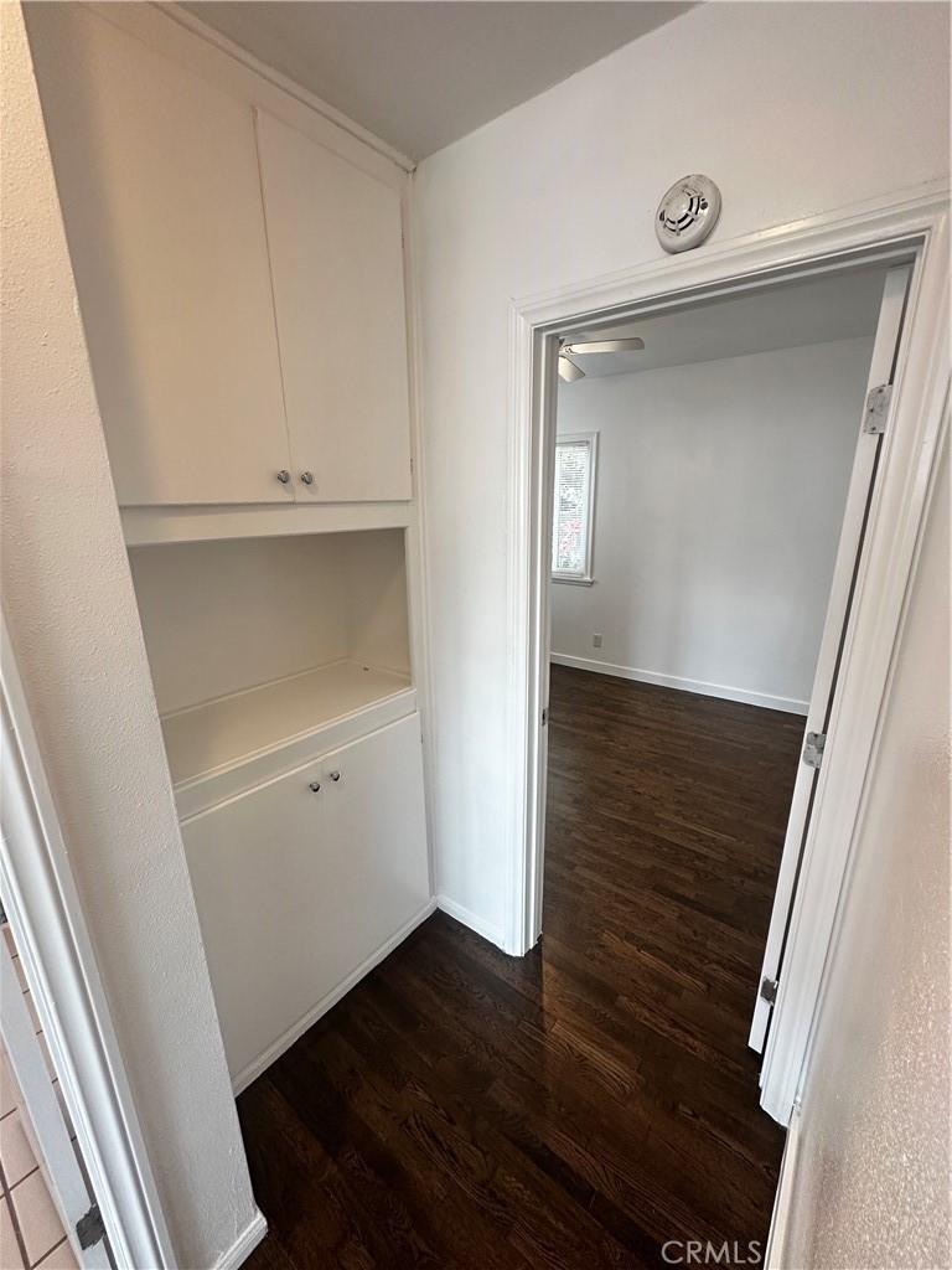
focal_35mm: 14
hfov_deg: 85.7
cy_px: 635
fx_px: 513
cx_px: 476
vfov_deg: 102.1
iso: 160
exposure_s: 1/60
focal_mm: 2.22
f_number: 2.2
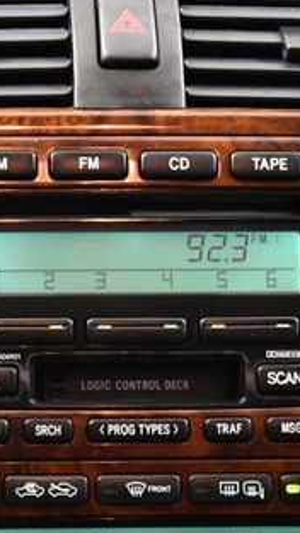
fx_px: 3338
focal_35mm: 236
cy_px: 318
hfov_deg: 5.1
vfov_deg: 9.1
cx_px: 101
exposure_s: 1/60
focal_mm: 55
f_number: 5.6
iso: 9000
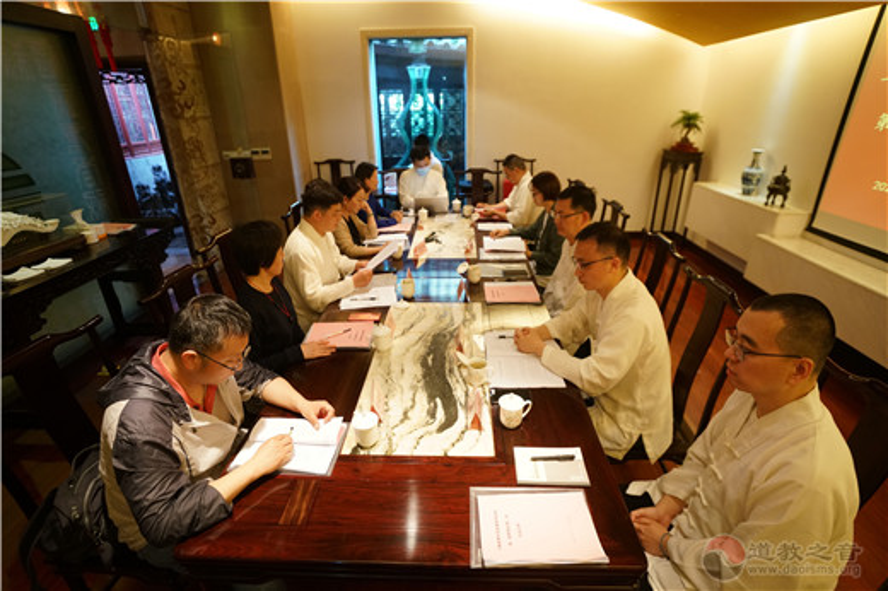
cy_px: 296
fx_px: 394
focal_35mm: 16
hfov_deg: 96.8
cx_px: 444
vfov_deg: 73.7
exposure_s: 1/60
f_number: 2.8
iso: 2000
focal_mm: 16
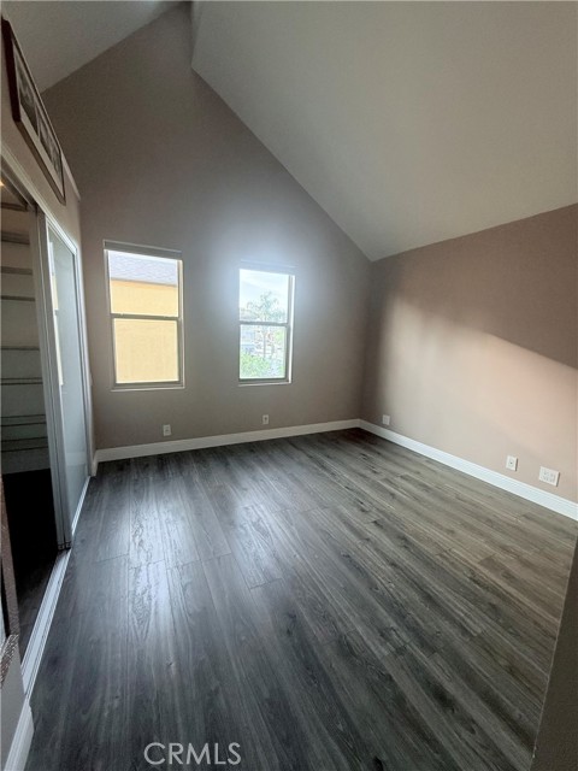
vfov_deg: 102.1
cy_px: 386
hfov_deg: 85.7
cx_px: 289
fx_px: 312
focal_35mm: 14
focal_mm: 2.22
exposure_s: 1/99
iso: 125
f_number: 2.2
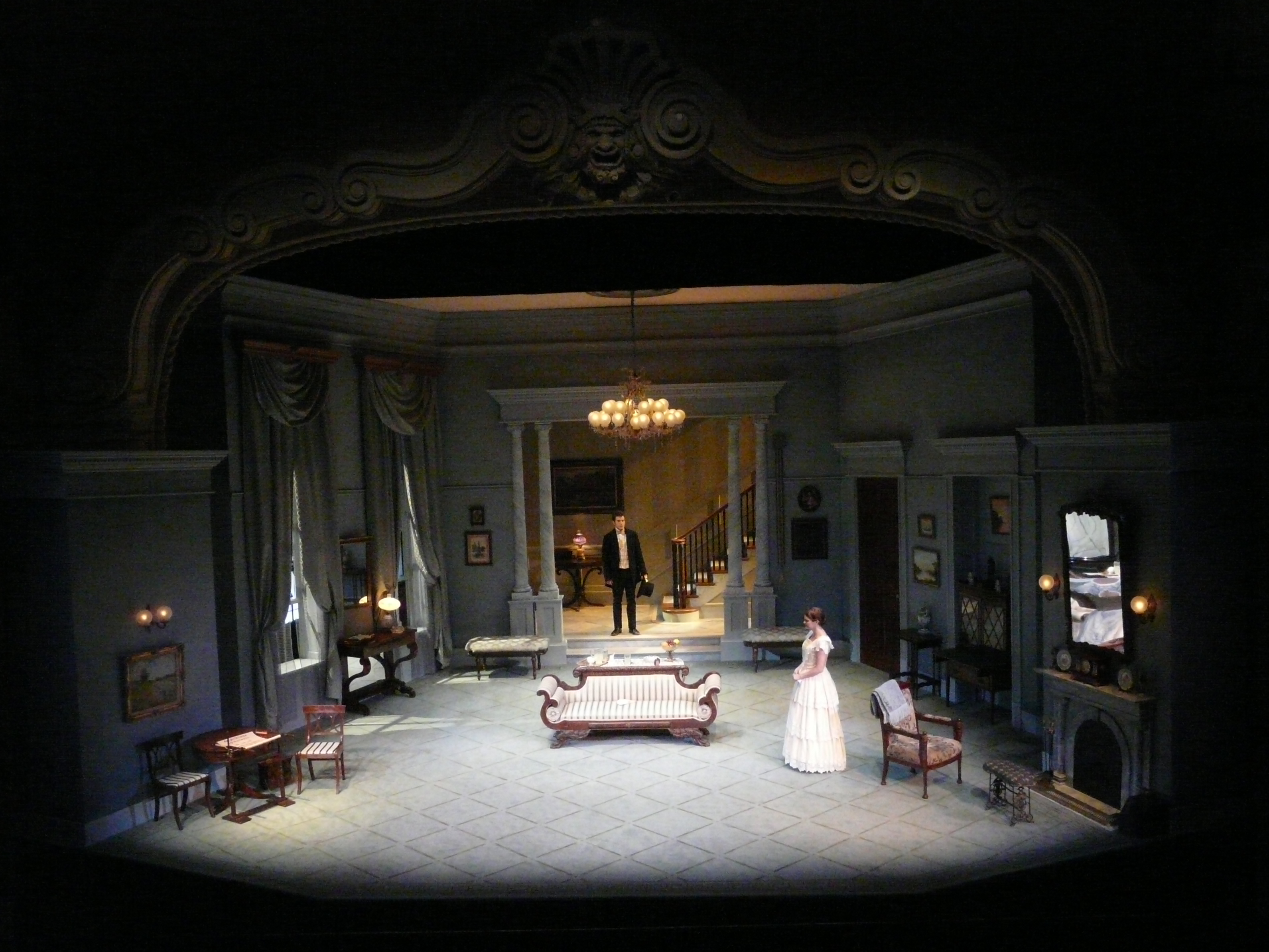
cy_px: 488
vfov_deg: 36.0
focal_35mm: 40
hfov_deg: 46.8
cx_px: 642
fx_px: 1466
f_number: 3.2
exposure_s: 1/30
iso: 800
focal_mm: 6.4
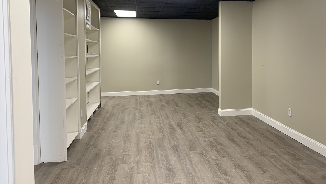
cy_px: 68
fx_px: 268
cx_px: 169
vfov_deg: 37.5
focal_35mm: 31
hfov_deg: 62.6
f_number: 1.8
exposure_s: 1/60
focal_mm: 4.25
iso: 80
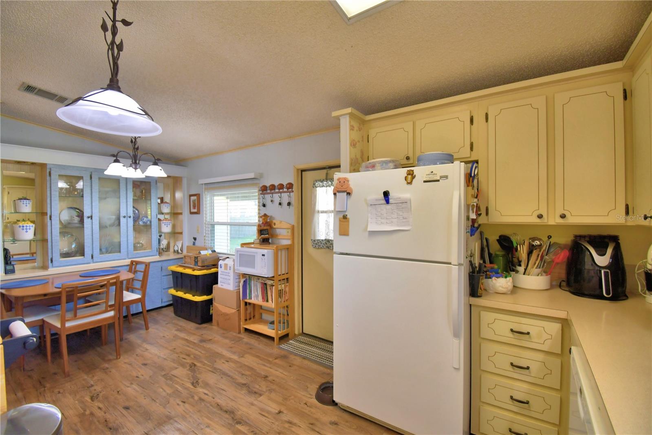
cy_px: 218
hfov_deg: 100.4
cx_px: 326
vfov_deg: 77.3
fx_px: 272
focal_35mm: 15
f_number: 4.5
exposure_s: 1/50
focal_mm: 10
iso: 400
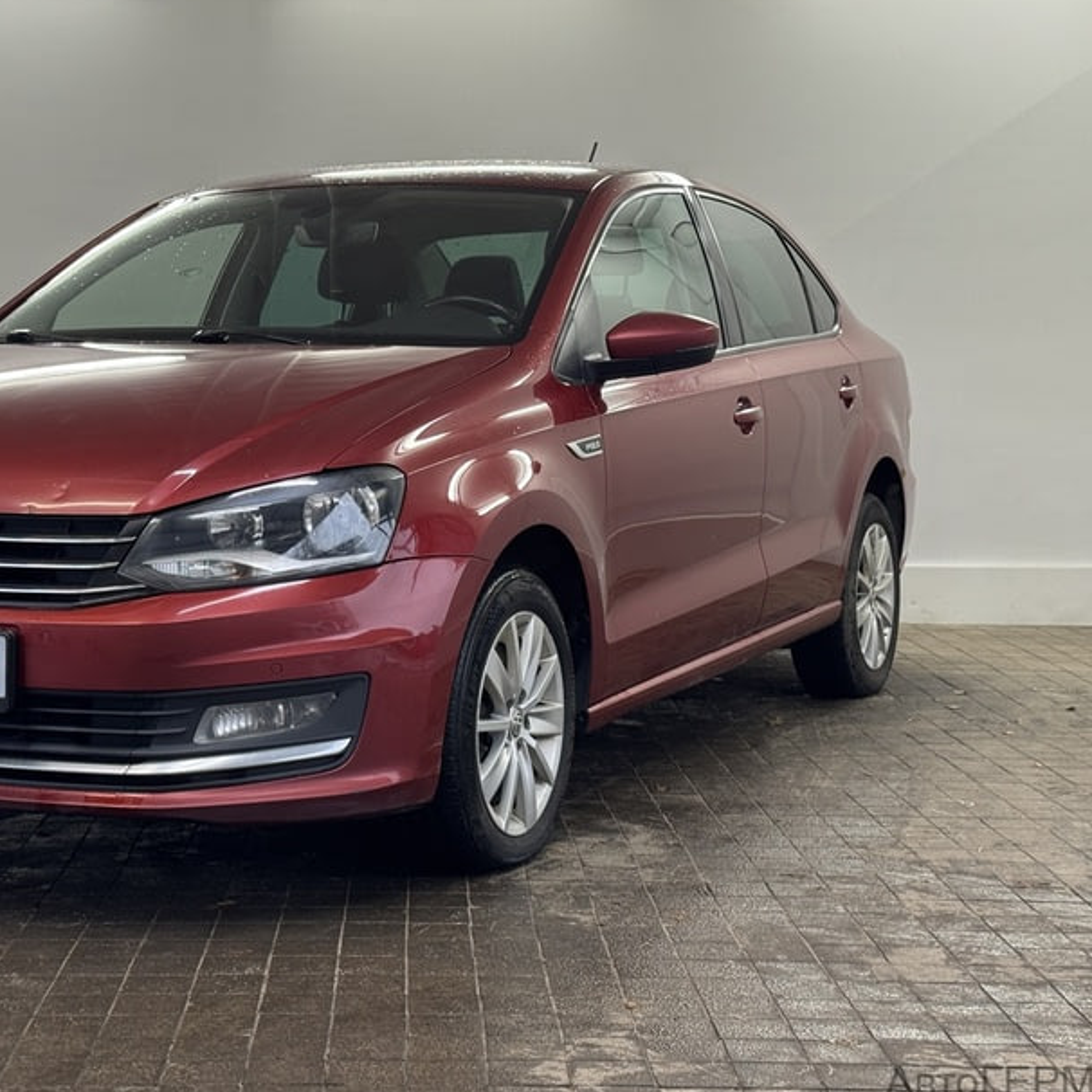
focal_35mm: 63
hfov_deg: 27.1
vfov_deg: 27.3
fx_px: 2248
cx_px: 362
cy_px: 509
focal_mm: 6.76
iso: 80
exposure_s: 1/100
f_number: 1.78
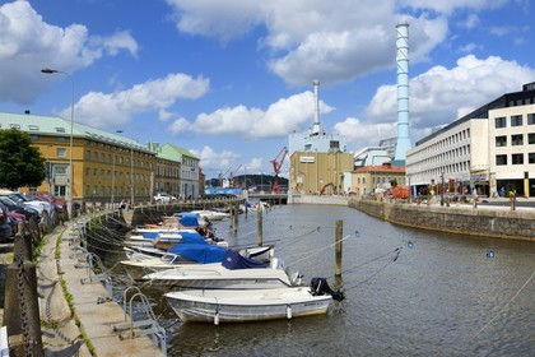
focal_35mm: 31
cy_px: 178
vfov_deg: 42.3
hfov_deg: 60.3
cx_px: 268
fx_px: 461
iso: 200
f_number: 16
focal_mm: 31
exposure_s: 1/320
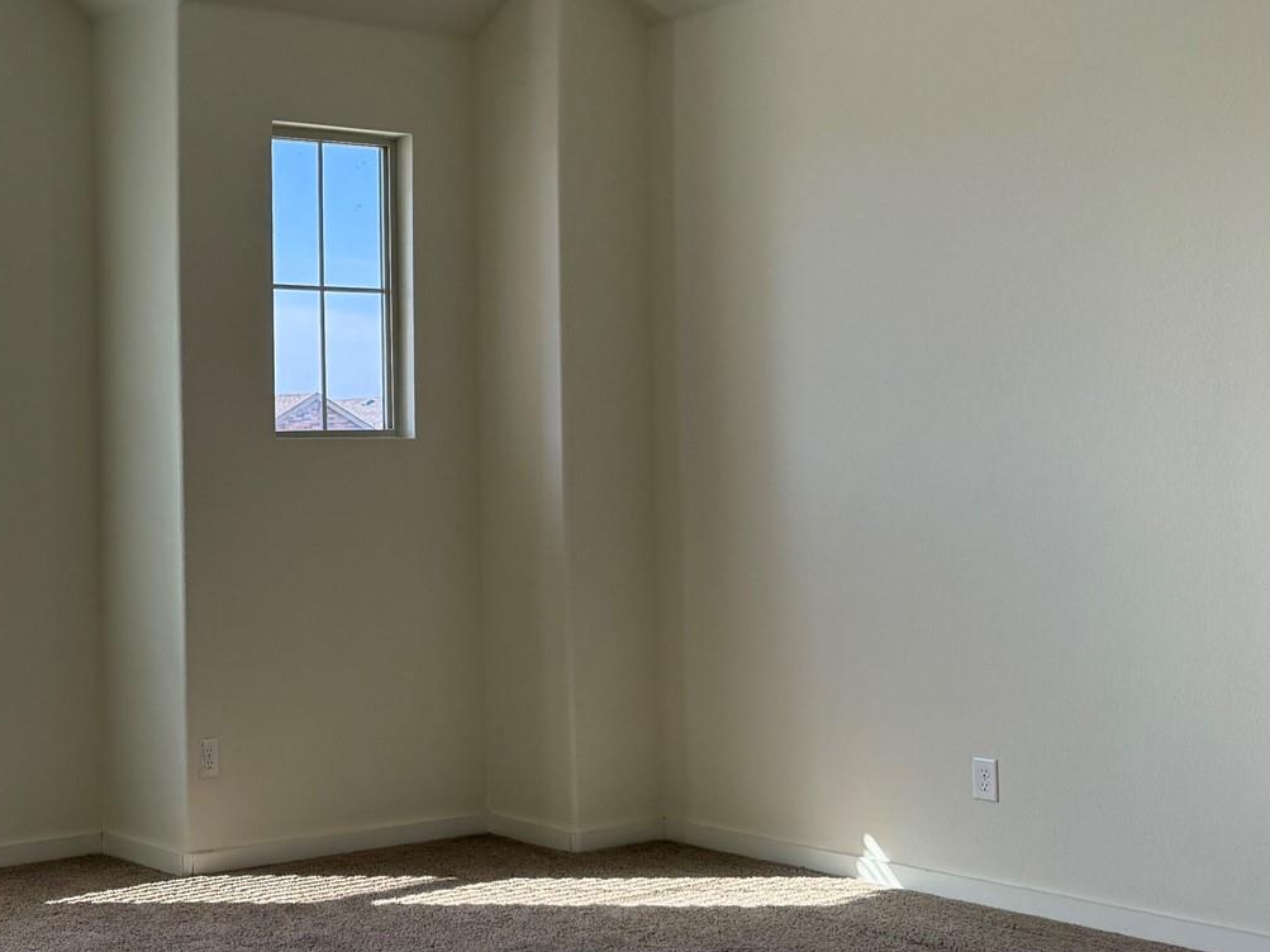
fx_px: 1798
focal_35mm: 49
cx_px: 130
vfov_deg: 29.6
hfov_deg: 36.5
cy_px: 420
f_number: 1.78
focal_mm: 6.76
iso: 100
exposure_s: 1/539
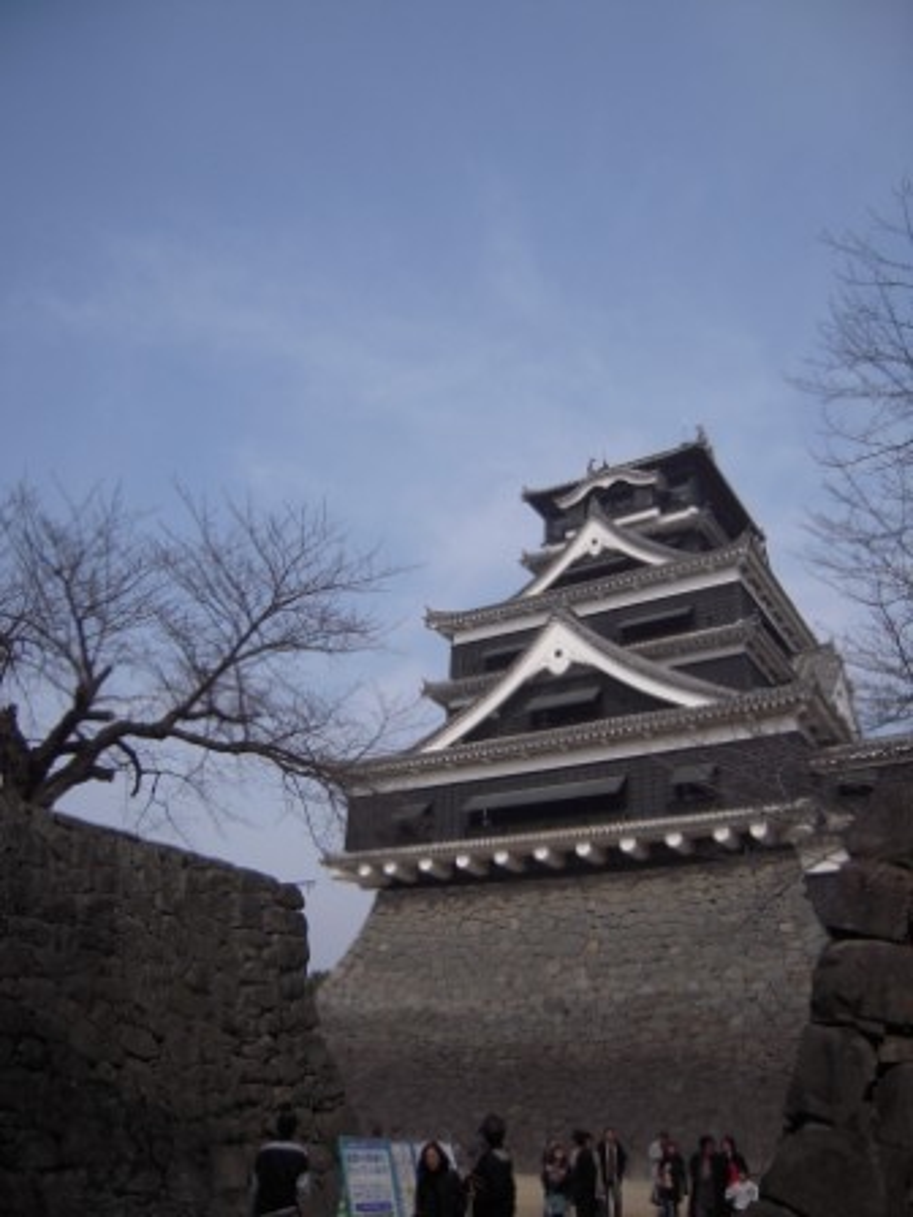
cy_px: 608
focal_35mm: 28
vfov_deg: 63.4
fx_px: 985
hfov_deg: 49.7
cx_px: 456
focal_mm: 5
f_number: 5.4
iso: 100
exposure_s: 1/640
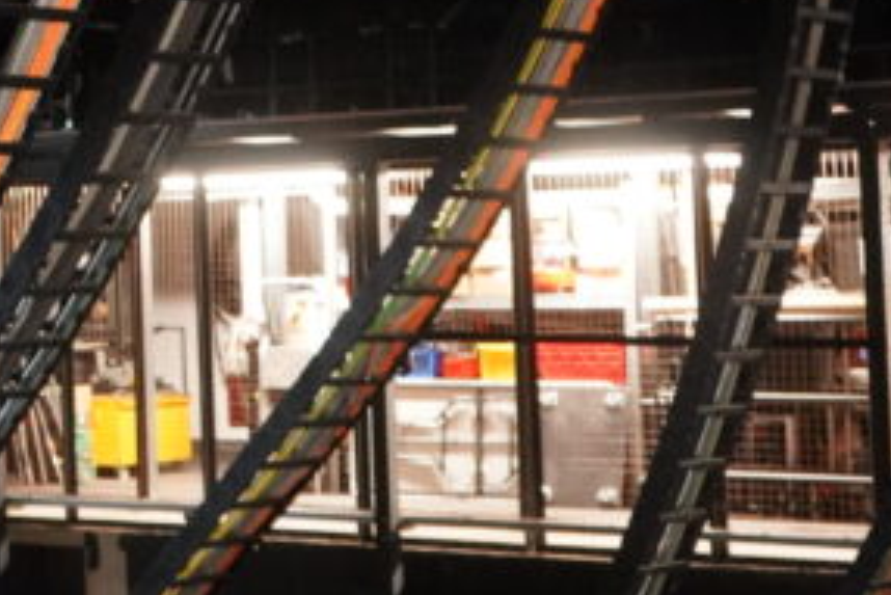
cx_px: -290
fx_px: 2749
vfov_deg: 12.3
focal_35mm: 111
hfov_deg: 17.2
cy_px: 120
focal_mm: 31
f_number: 4
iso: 12800
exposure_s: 1/20
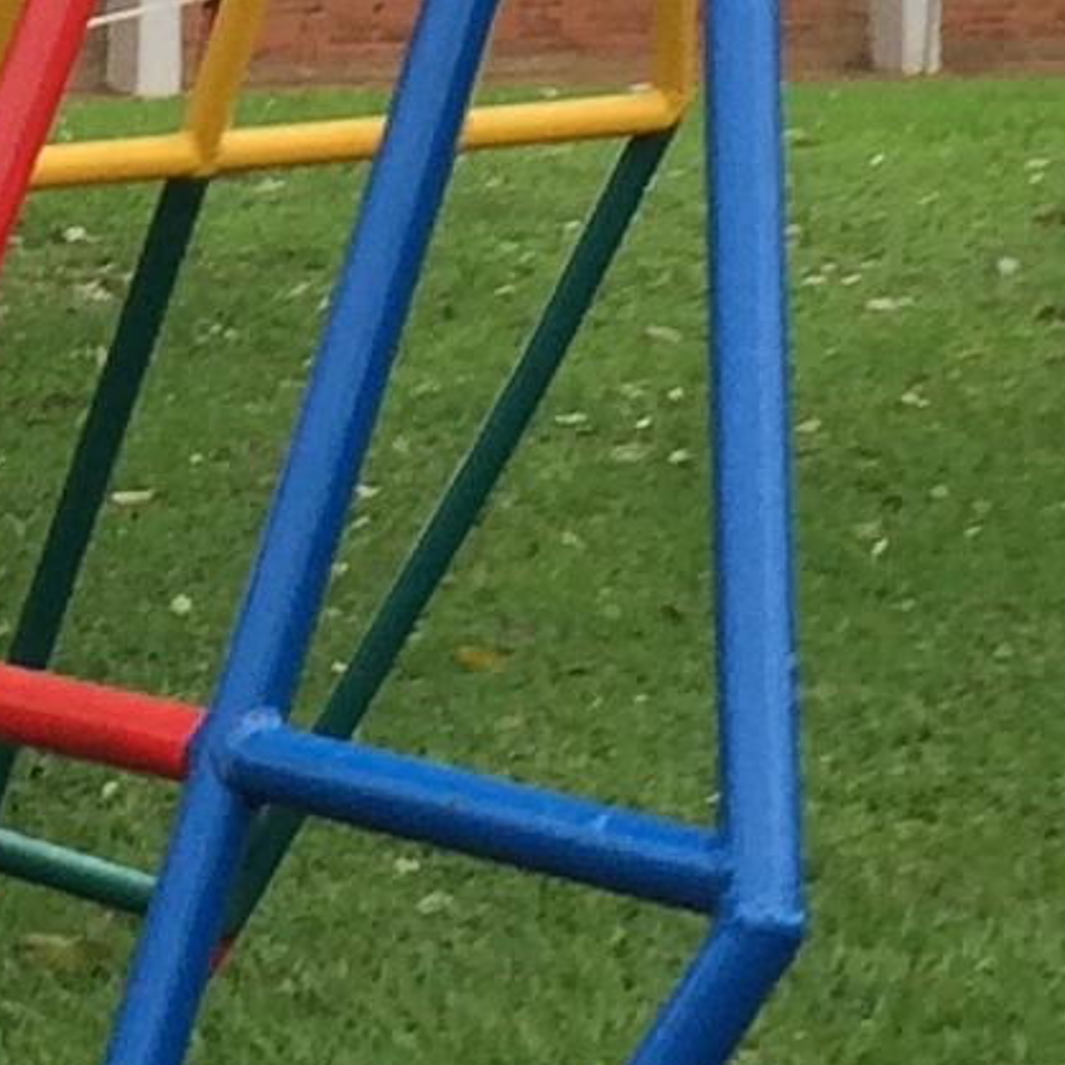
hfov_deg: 8.4
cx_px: -56
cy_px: -775
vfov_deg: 8.2
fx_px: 7205
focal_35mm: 207
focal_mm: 4.12
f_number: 2.2
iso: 40
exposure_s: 1/120
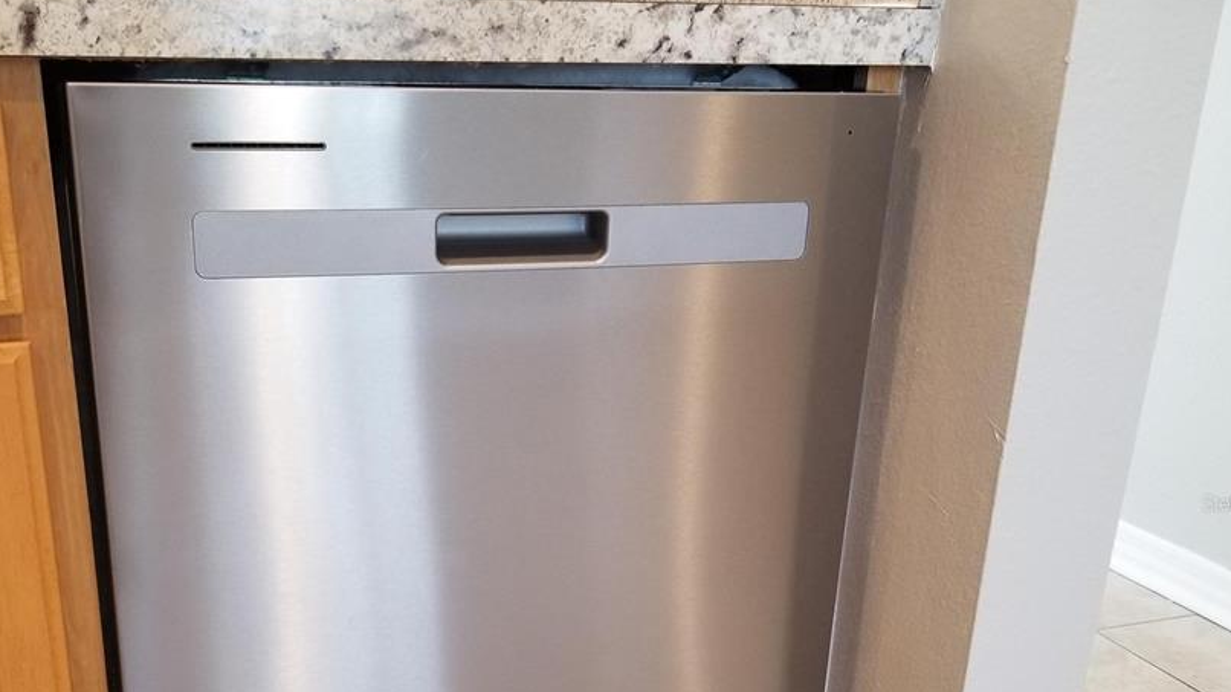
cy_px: 503
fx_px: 1175
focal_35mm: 36
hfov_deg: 55.0
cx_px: 513
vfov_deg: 32.3
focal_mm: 4.25
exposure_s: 1/40
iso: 160
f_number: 1.7
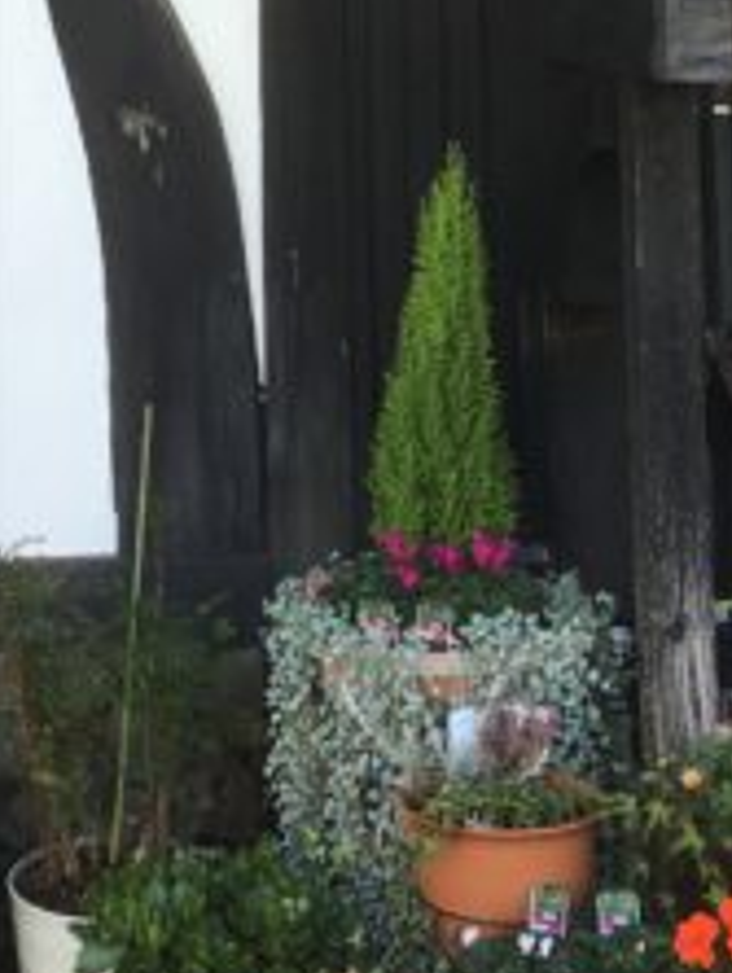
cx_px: 219
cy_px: -213
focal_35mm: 80
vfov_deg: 22.4
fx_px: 2251
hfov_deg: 18.4
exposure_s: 1/120
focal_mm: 4.15
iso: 25
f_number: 2.2
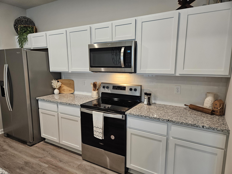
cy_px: 87
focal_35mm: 23
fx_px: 154
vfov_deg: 58.9
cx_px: 116
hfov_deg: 73.9
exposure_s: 1/120
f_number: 1.8
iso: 320
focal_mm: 5.4
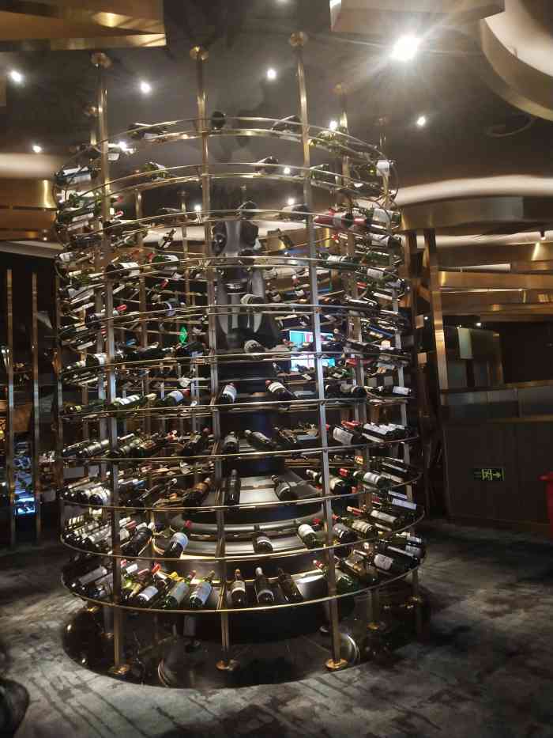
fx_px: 639
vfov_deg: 60.0
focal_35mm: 30
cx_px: 276
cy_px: 369
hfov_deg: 46.8
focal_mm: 3.95
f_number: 1.8
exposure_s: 1/33.3
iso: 373
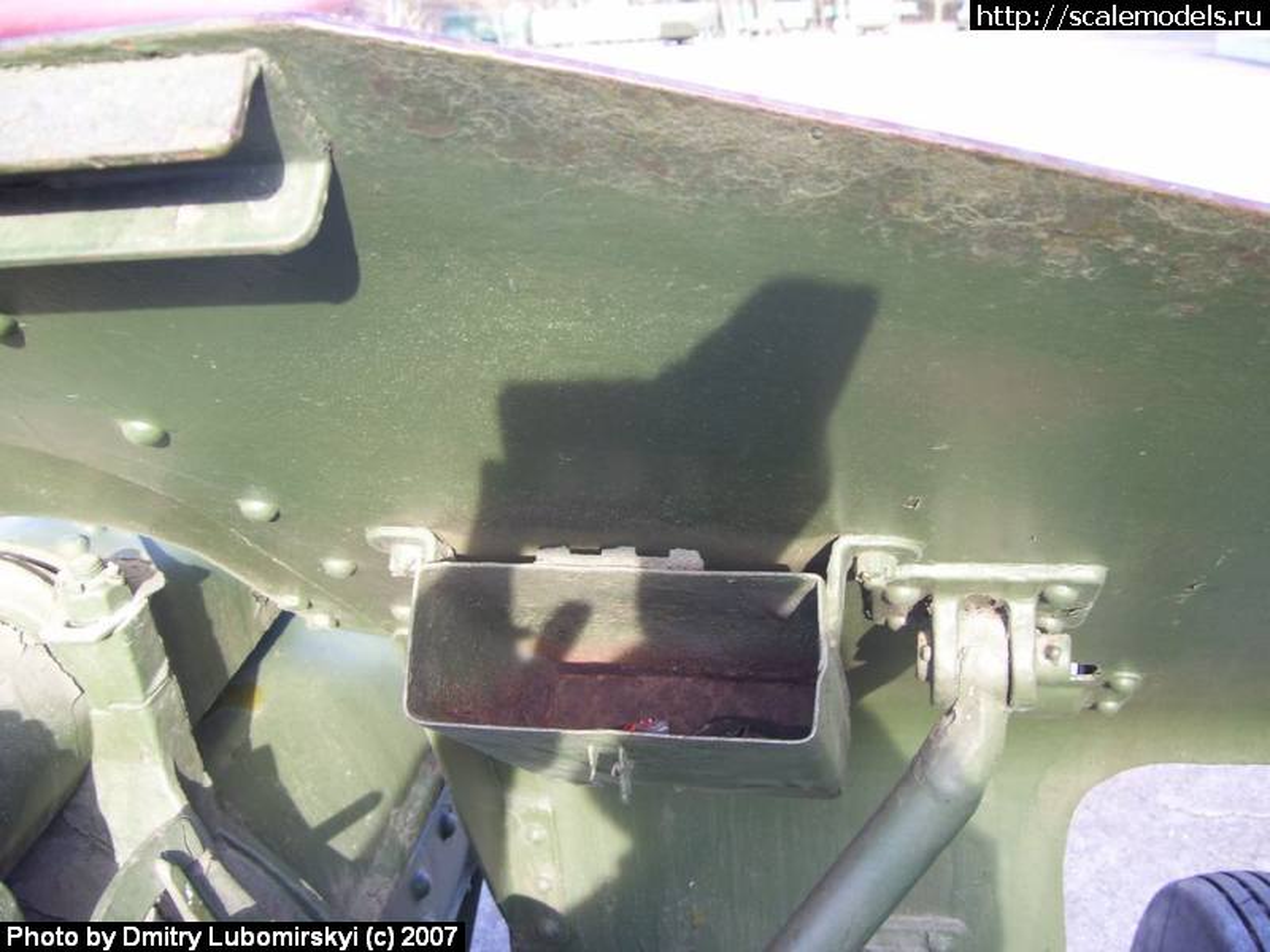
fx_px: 1357
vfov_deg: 38.7
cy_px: 476
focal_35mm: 37
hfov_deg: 50.1
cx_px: 635
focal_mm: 6
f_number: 2.7
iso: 80
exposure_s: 1/125
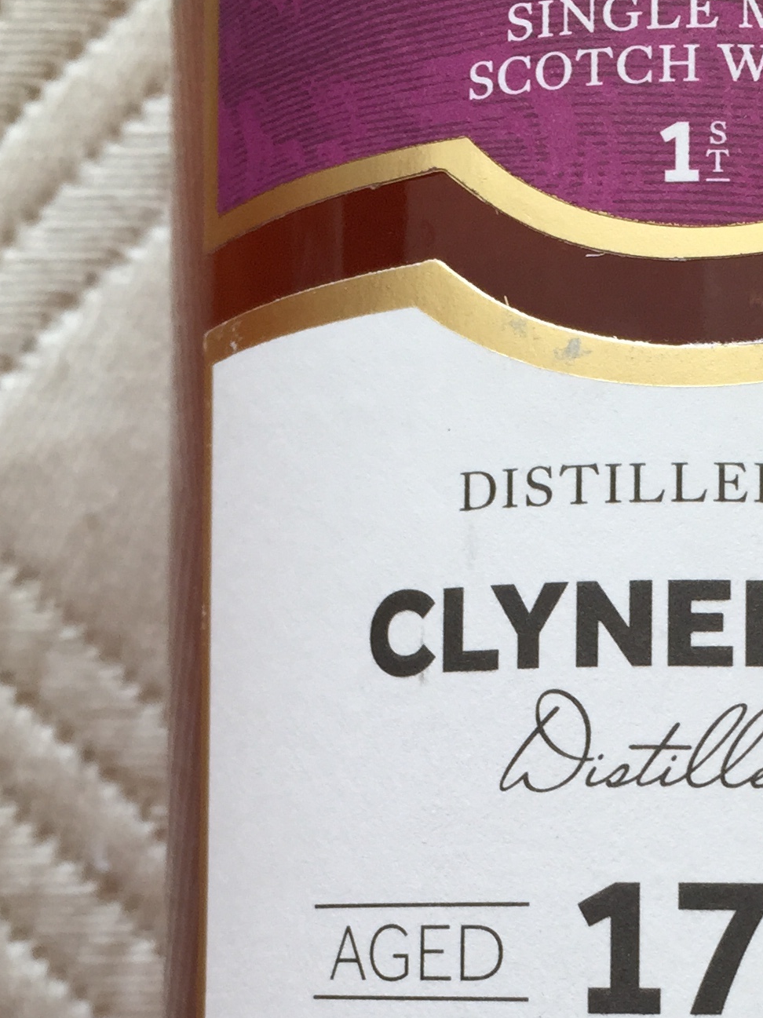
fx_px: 2146
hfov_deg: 19.9
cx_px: 653
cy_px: 885
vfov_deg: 26.0
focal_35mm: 73
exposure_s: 1/120
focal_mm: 4.15
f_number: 2.2
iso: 40
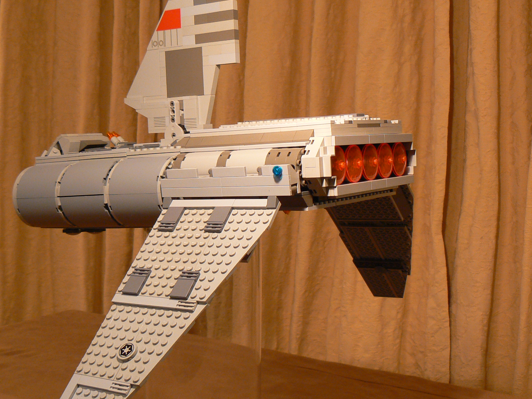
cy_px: 193
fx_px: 784
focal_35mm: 51
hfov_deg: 37.5
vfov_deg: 28.6
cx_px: 238
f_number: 3.2
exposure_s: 1/5
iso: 100
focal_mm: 6
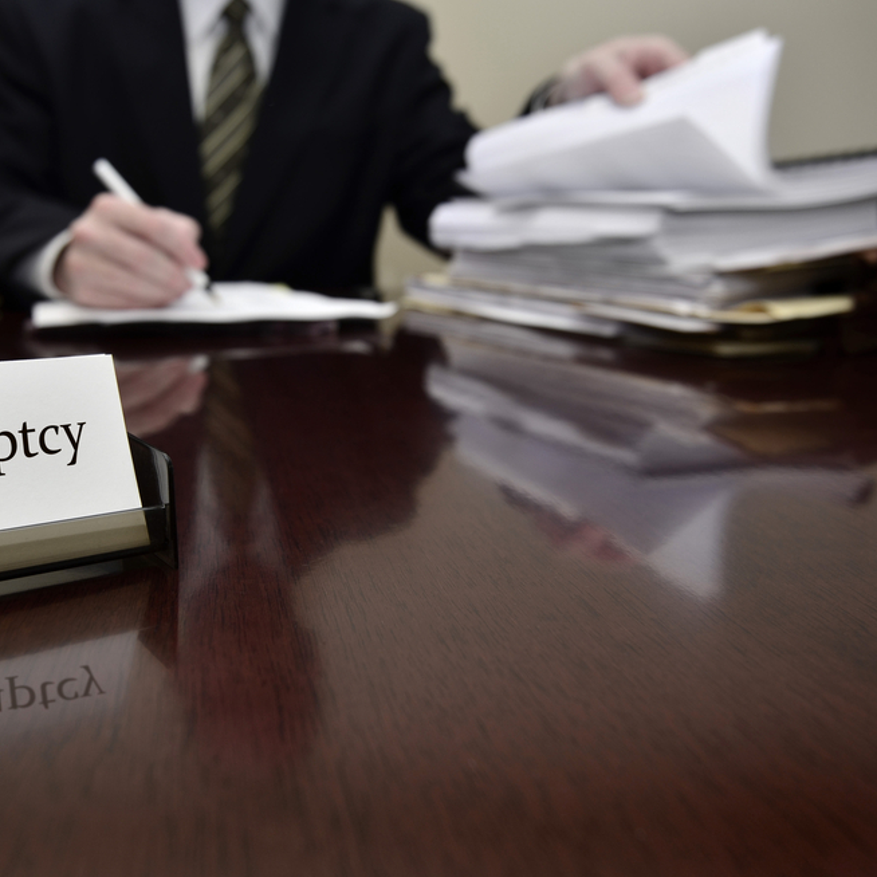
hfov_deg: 46.6
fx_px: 1003
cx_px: 306
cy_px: 437
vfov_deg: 47.2
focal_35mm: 35
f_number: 4
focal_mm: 18
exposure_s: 1/60
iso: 100
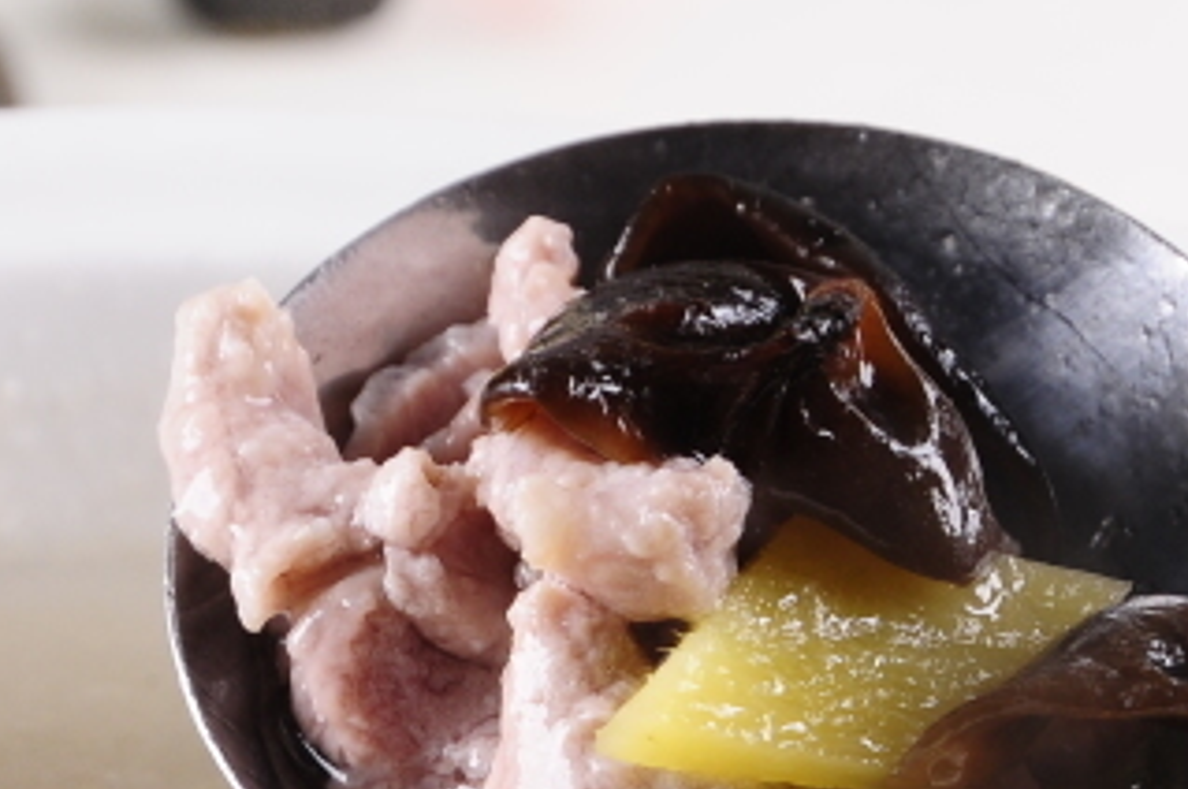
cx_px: 492
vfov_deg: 3.6
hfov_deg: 5.5
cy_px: 927
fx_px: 12395
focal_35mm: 376
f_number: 8
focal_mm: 78
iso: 200
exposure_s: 1/200
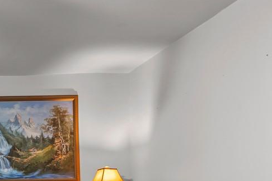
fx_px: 446
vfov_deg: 22.0
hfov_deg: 28.8
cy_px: 191
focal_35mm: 59
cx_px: -64
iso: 640
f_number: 10
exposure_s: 1
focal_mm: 14
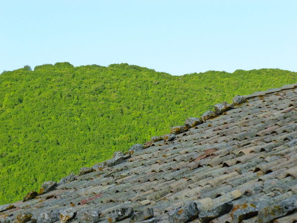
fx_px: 884
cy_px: 112
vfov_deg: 14.4
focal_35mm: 103
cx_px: 148
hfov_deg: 19.1
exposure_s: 1/1000
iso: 800
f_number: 4.8
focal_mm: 18.3
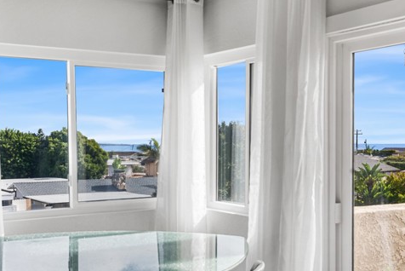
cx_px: 171
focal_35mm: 43
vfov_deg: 31.2
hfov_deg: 45.3
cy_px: 153
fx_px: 484
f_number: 11
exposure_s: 1/40
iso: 640
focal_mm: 32
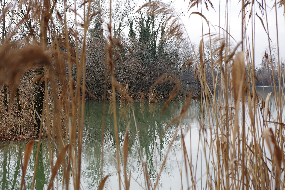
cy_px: 95
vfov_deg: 16.7
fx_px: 649
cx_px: 142
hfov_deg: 24.8
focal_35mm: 82
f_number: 9
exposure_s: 1/60
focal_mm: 55
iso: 100
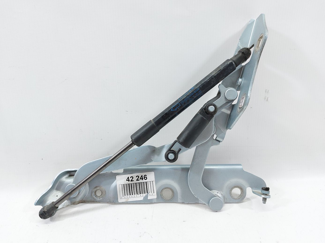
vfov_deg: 56.8
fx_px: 225
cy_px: 122
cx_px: 162
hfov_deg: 71.6
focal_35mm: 24
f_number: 1.8
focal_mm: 5.23
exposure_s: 1/50
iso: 80
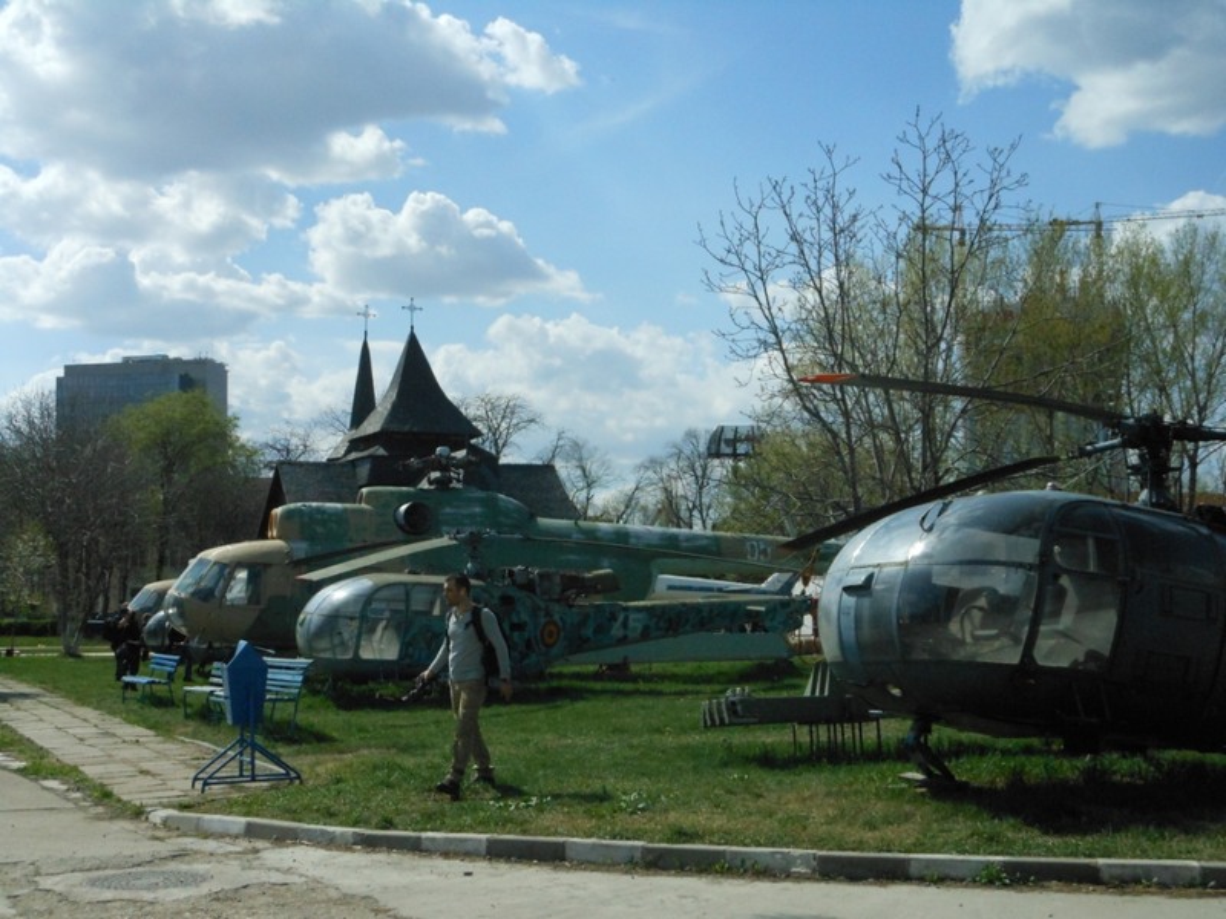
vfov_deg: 29.1
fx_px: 1771
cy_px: 460
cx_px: 613
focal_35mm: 50
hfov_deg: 38.2
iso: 400
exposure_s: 1/800
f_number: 12.5
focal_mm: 8.9
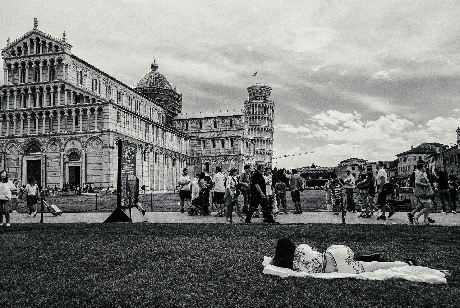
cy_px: 154
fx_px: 384
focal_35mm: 30
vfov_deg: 43.7
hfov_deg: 61.9
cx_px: 230
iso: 200
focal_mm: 20
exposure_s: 1/125
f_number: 10
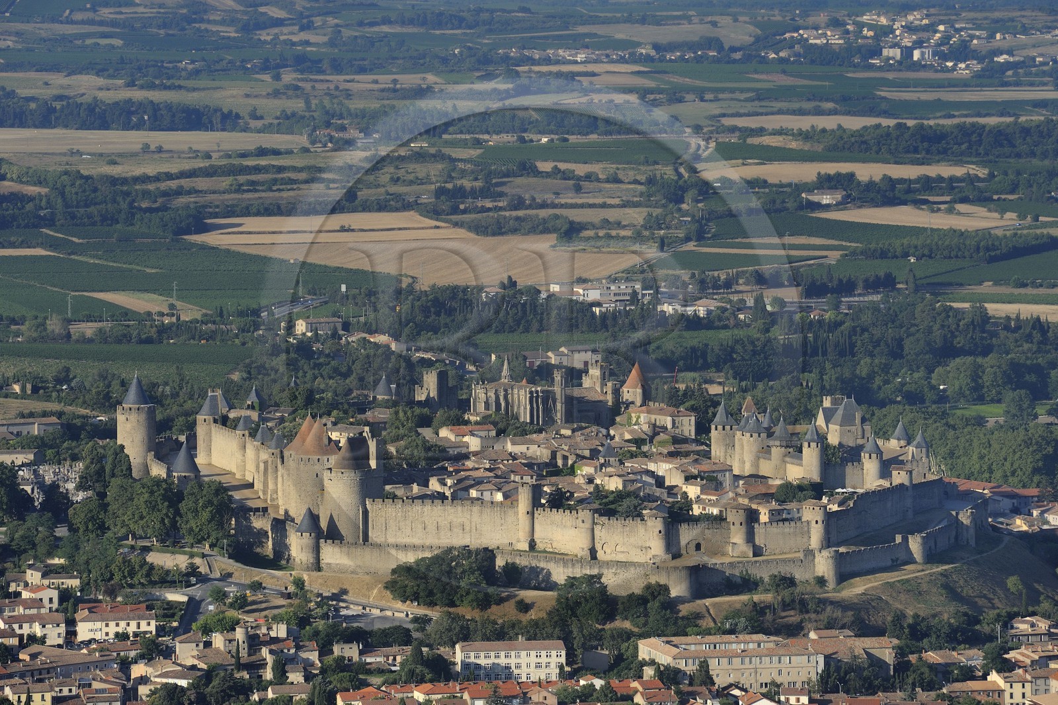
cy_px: 352
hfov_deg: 10.3
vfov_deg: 6.9
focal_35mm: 200
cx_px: 529
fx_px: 5876
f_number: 9
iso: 400
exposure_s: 1/800
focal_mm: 200
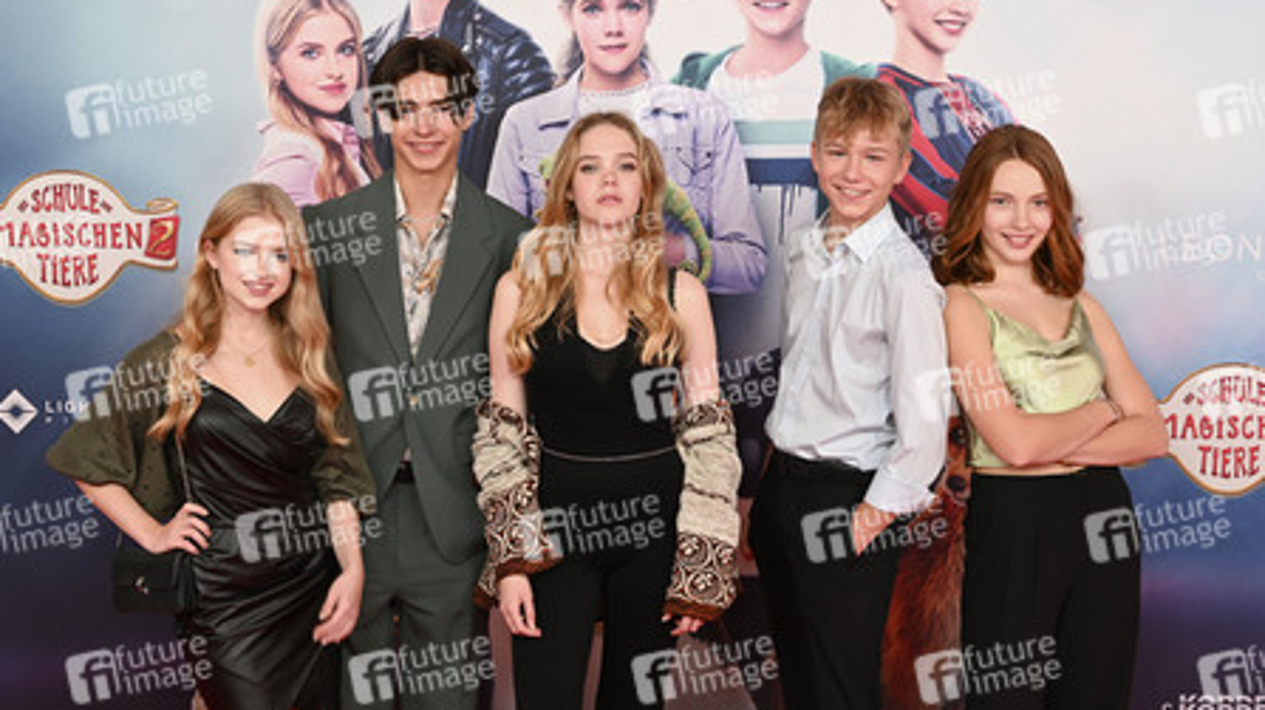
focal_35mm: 56
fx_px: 1878
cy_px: 317
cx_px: 630
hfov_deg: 37.2
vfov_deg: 21.4
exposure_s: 1/125
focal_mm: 53
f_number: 8
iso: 1000
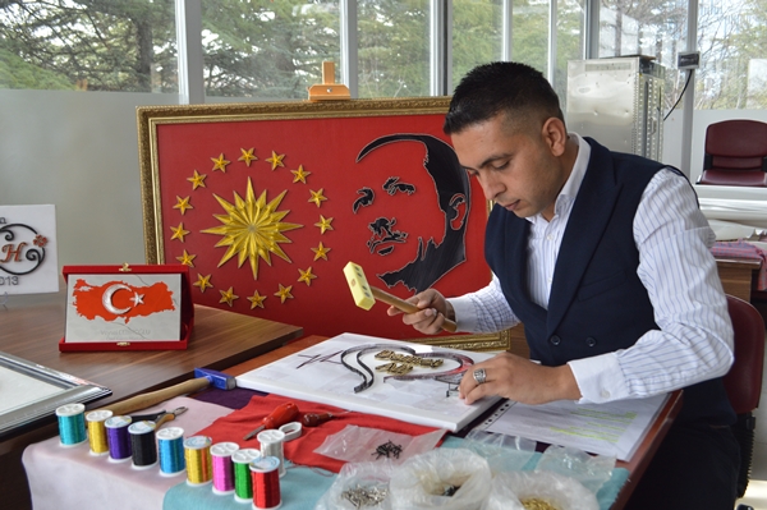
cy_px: 255
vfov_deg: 39.9
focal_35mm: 33
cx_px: 384
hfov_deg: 57.3
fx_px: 702
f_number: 5.6
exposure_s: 1/125
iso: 360
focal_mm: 22
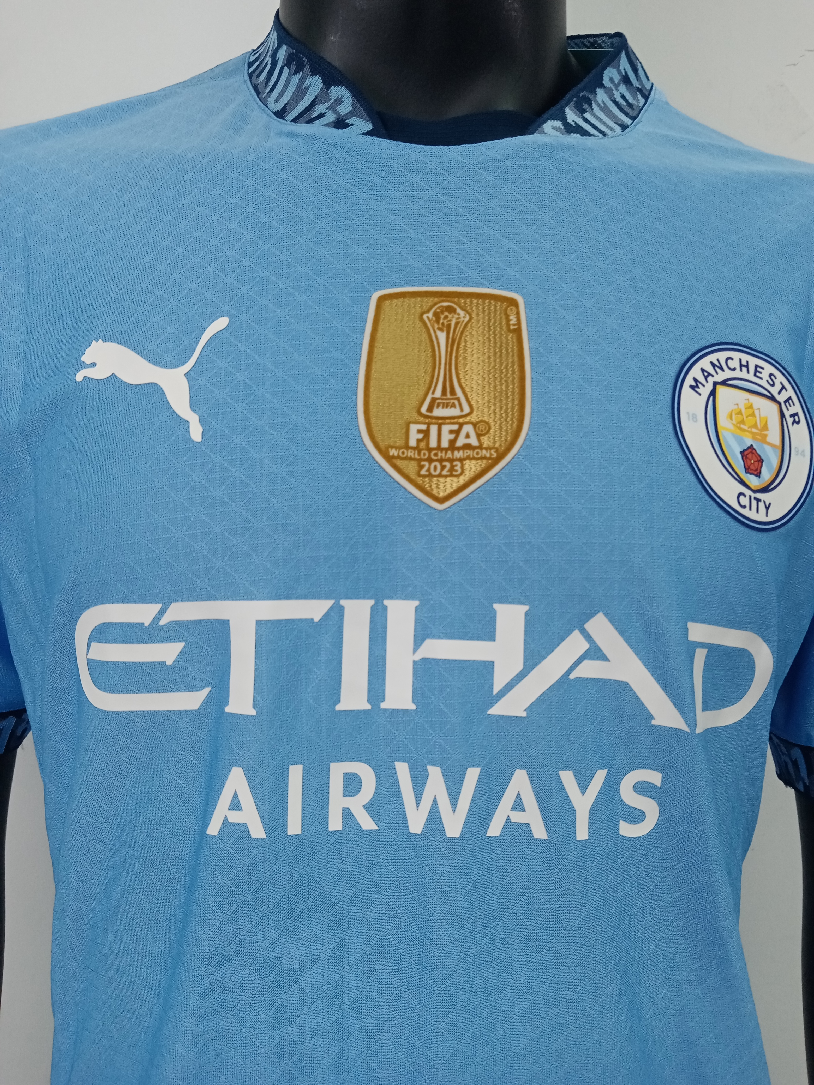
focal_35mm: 26
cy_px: 542
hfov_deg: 53.1
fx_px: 815
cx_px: 407
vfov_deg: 67.3
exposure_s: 1/104
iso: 103
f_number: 1.8
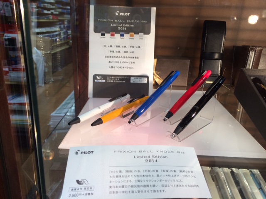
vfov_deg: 48.2
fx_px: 223
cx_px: 133
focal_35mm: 29
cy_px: 100
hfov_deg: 61.7
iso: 32
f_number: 2.2
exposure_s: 1/33
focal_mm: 4.15
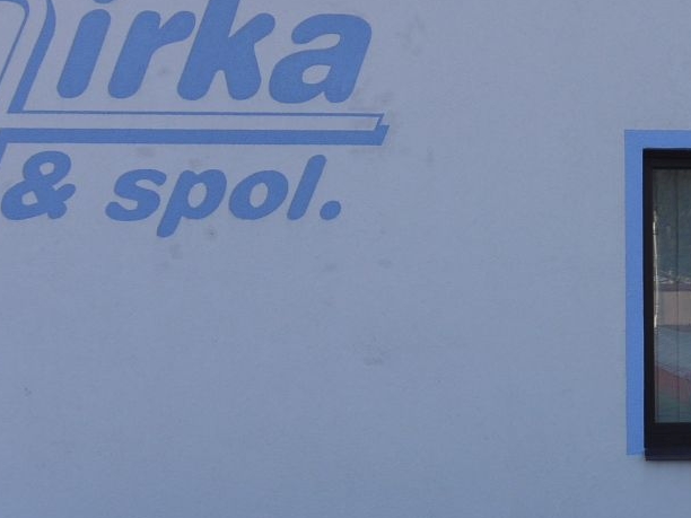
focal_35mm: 107
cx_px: 761
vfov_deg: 13.8
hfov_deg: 17.7
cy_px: 371
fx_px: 2136
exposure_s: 1/200
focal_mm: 16
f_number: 7.1
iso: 100
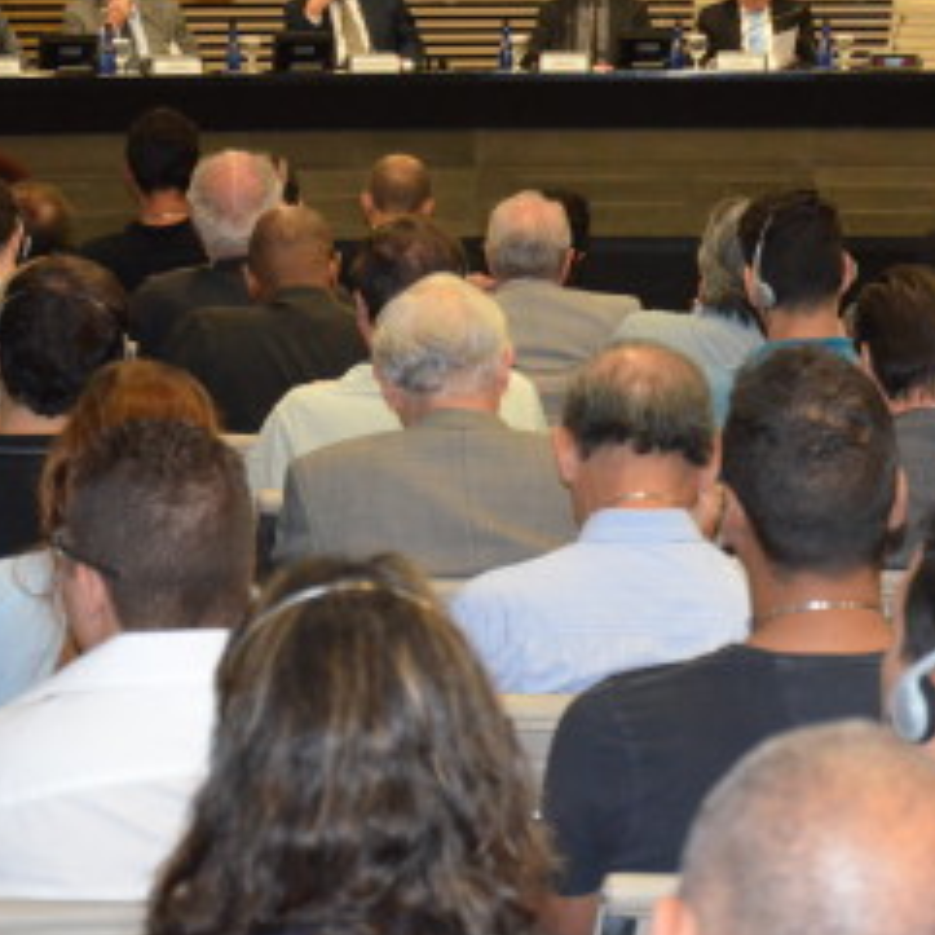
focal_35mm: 137
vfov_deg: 12.7
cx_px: 784
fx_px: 4187
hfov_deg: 12.7
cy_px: 324
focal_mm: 52
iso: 3200
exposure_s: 1/60
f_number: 5
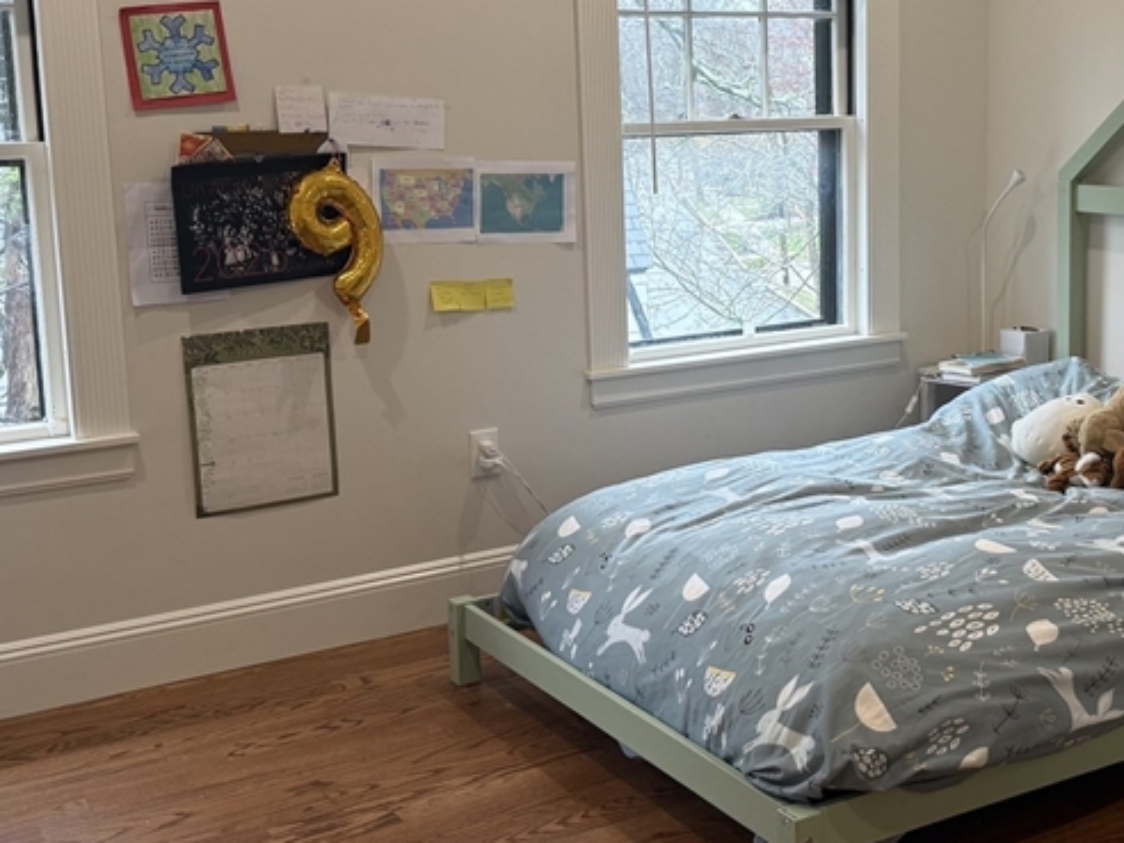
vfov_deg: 29.0
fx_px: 1624
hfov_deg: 37.4
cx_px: 816
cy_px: 329
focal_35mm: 50
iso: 125
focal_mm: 6.76
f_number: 1.78
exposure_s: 1/60
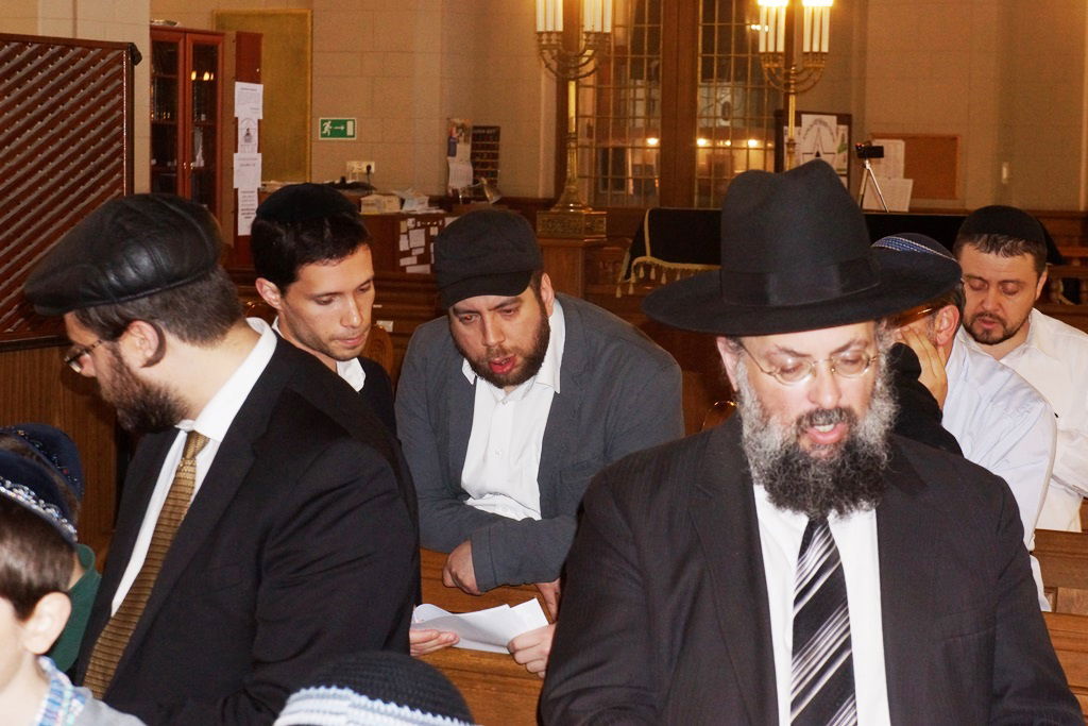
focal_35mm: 82
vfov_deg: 16.7
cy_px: 363
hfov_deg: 24.8
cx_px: 544
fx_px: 2478
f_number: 8
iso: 1600
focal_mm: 55
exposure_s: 1/60
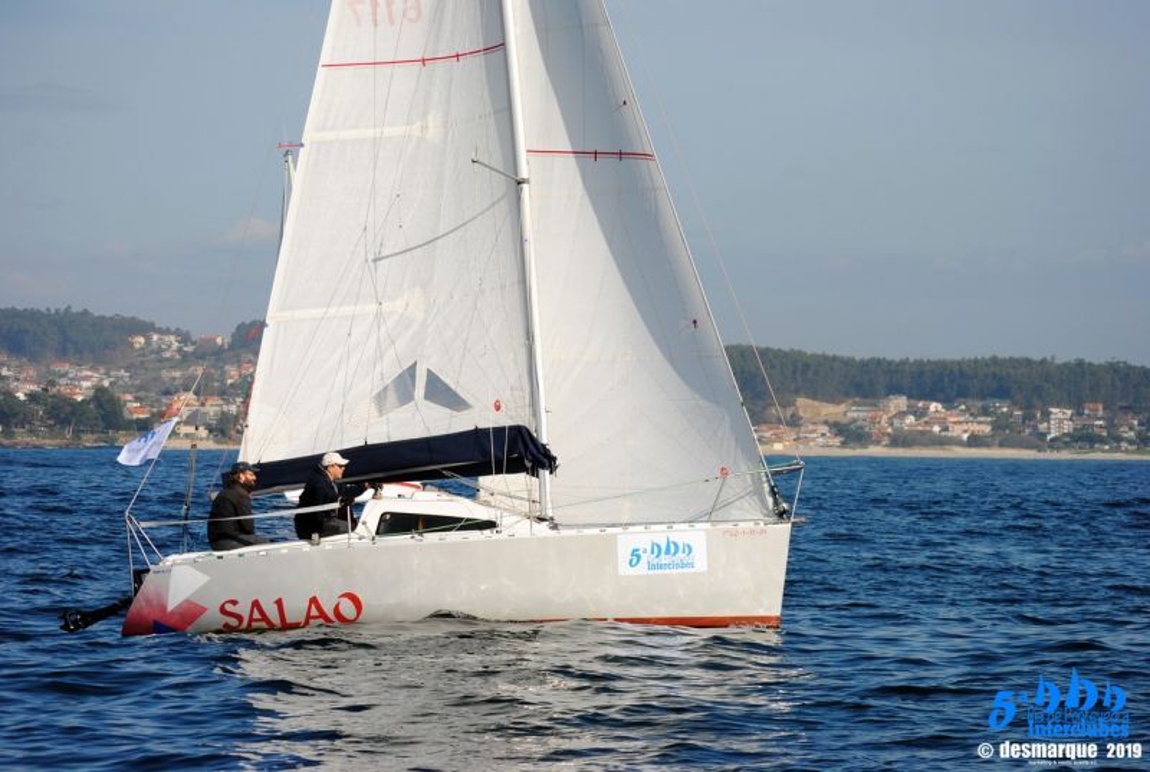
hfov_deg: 16.6
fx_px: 3937
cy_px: 386
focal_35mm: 123
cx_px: 575
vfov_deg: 11.2
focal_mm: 82
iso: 100
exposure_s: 1/640
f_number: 6.3
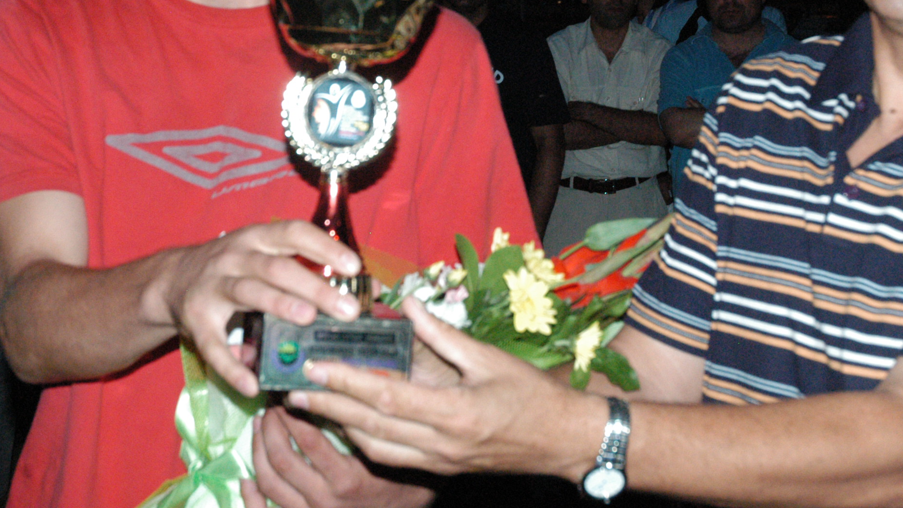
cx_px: 559
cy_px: 75
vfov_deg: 14.0
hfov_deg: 24.7
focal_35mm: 86
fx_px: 2059
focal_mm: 34
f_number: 6.3
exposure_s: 1/60
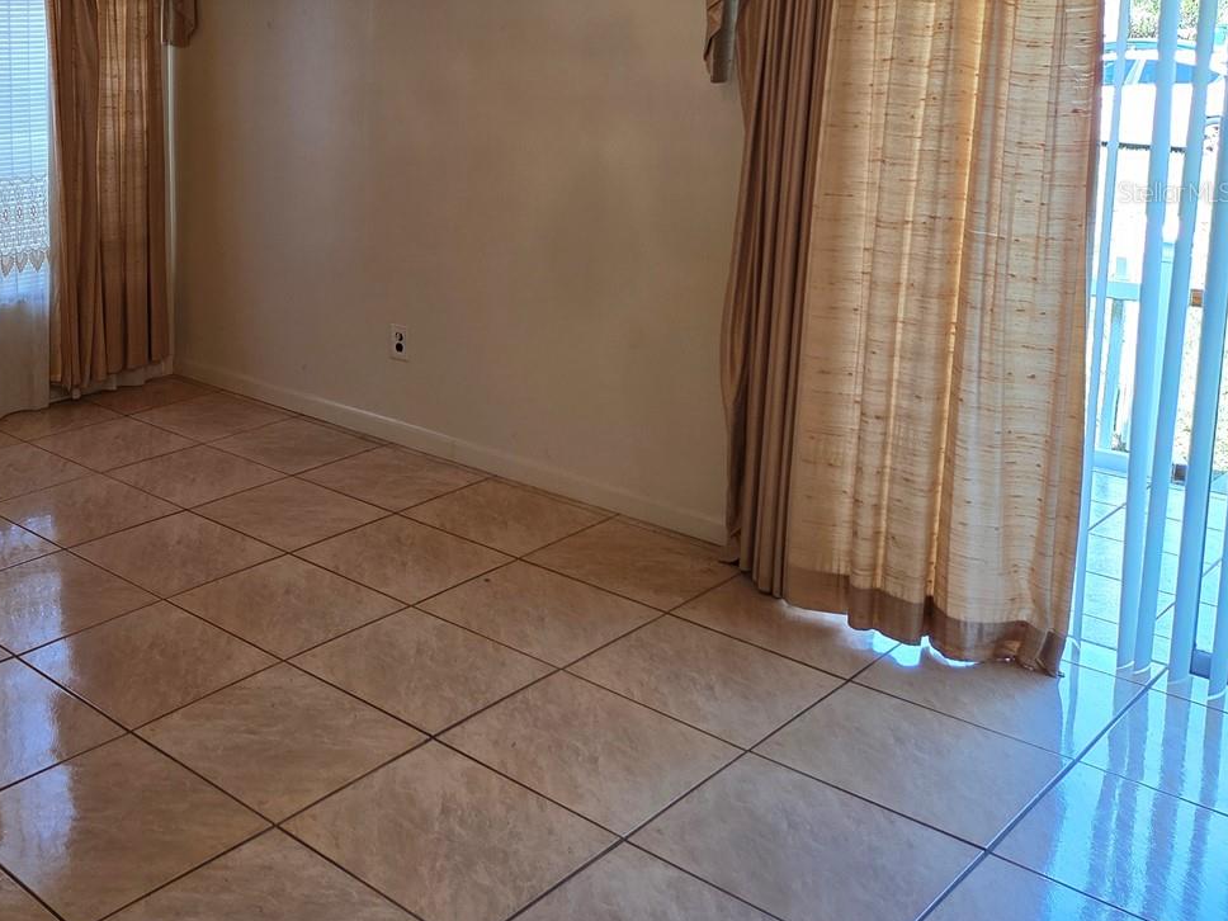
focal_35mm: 38
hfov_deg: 46.1
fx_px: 1348
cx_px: 223
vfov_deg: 36.5
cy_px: 192
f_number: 1.8
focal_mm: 5.4
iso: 100
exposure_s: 1/120
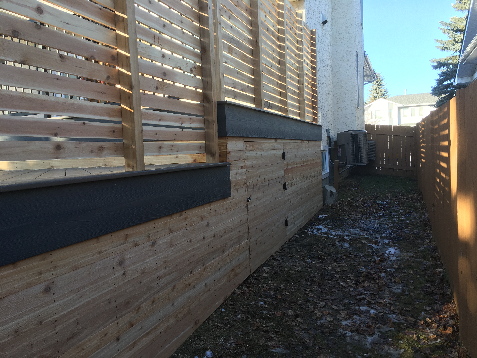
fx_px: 400
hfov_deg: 61.7
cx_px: 238
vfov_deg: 48.2
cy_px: 179
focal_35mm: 29
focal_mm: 4.15
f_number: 2.2
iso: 25
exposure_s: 1/175
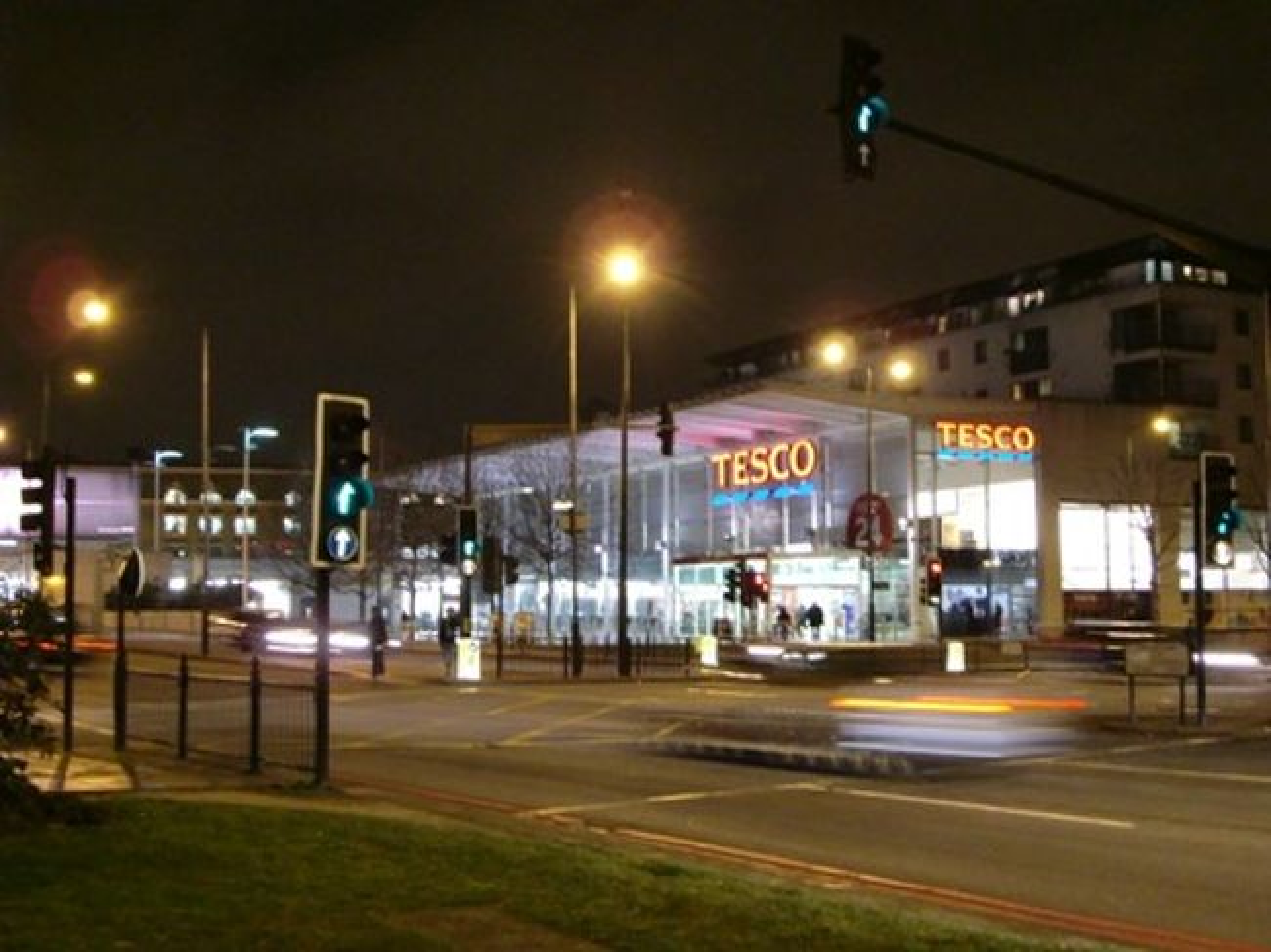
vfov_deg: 31.5
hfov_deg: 41.3
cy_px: 476
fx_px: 1688
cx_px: 636
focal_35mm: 46
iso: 400
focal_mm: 8.2
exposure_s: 1/6
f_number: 3.3
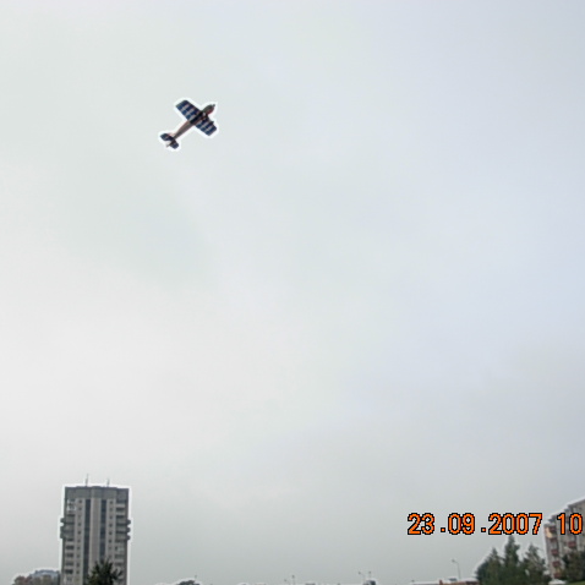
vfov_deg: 37.6
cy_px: 292
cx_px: 263
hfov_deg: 37.5
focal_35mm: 45
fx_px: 860
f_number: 2.9
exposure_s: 1/1024
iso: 79
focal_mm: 6.3
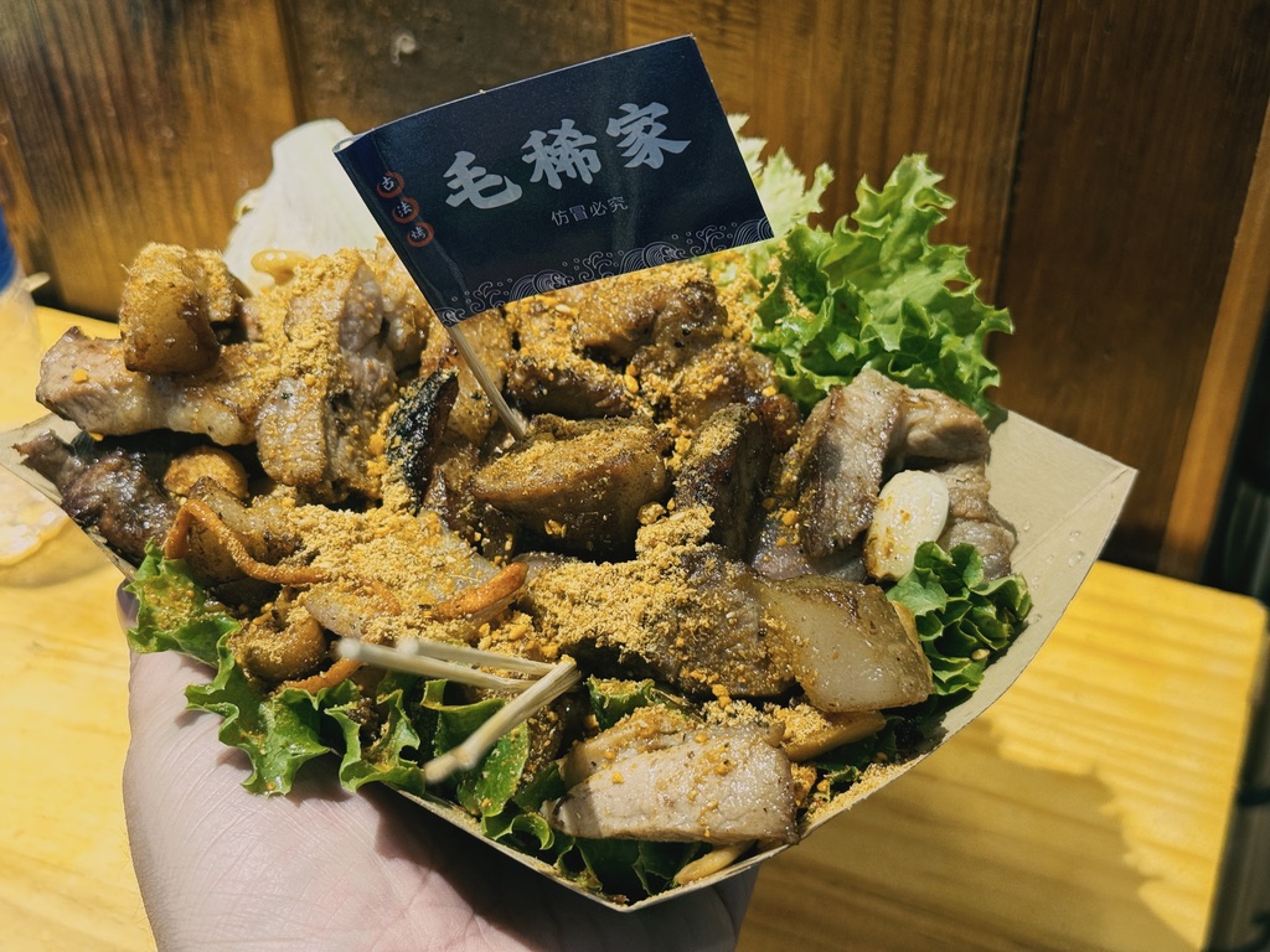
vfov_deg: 30.3
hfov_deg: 39.7
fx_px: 1761
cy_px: 476
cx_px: 635
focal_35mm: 48
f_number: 1.78
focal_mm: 6.76
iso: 100
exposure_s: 1/50
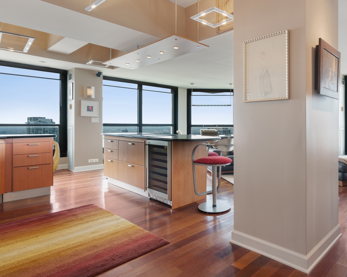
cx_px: 232
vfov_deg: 60.8
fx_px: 236
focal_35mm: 23
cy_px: 126
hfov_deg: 70.4
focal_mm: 16
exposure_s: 1/2.5
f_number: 7.1
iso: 320
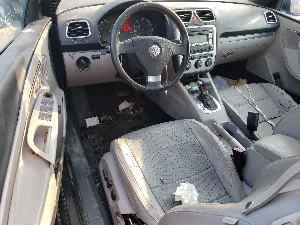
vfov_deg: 53.1
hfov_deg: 67.3
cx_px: 150
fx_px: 225
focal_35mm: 26
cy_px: 112
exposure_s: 1/227
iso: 50
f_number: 1.5
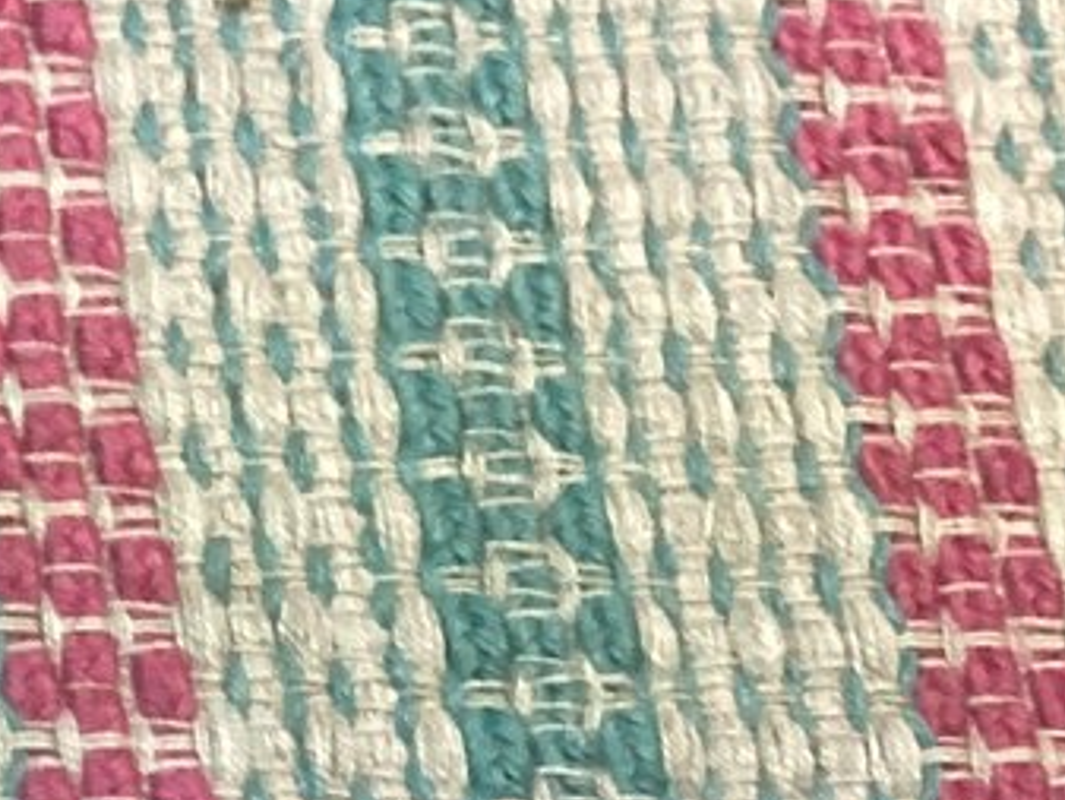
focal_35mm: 139
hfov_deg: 13.0
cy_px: 618
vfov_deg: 10.7
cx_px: -766
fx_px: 4278
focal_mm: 3.3
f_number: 2.4
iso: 160
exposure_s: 1/50
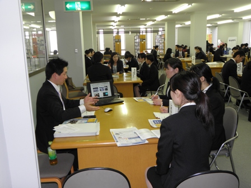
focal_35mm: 35
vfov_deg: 40.7
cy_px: 94
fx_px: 254
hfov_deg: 52.6
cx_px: 126
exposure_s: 1/40
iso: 100
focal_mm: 6.24
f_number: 3.1
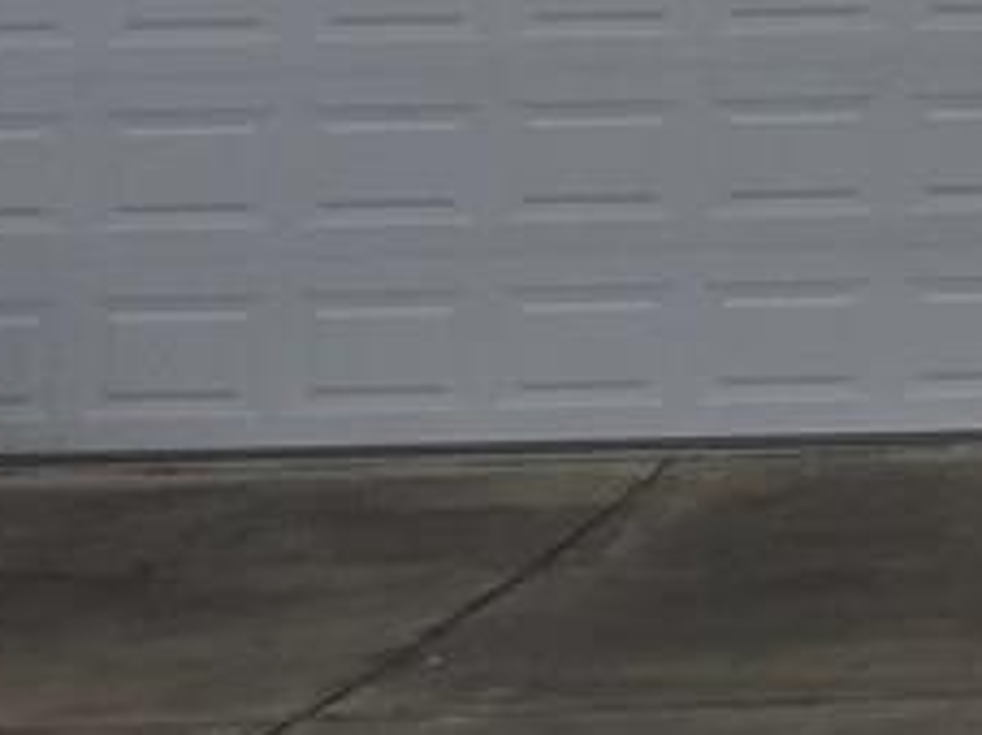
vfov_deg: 10.5
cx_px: 1735
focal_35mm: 131
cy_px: -696
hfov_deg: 13.6
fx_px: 3714
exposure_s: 1/1980
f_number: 2.2
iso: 32
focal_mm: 4.15
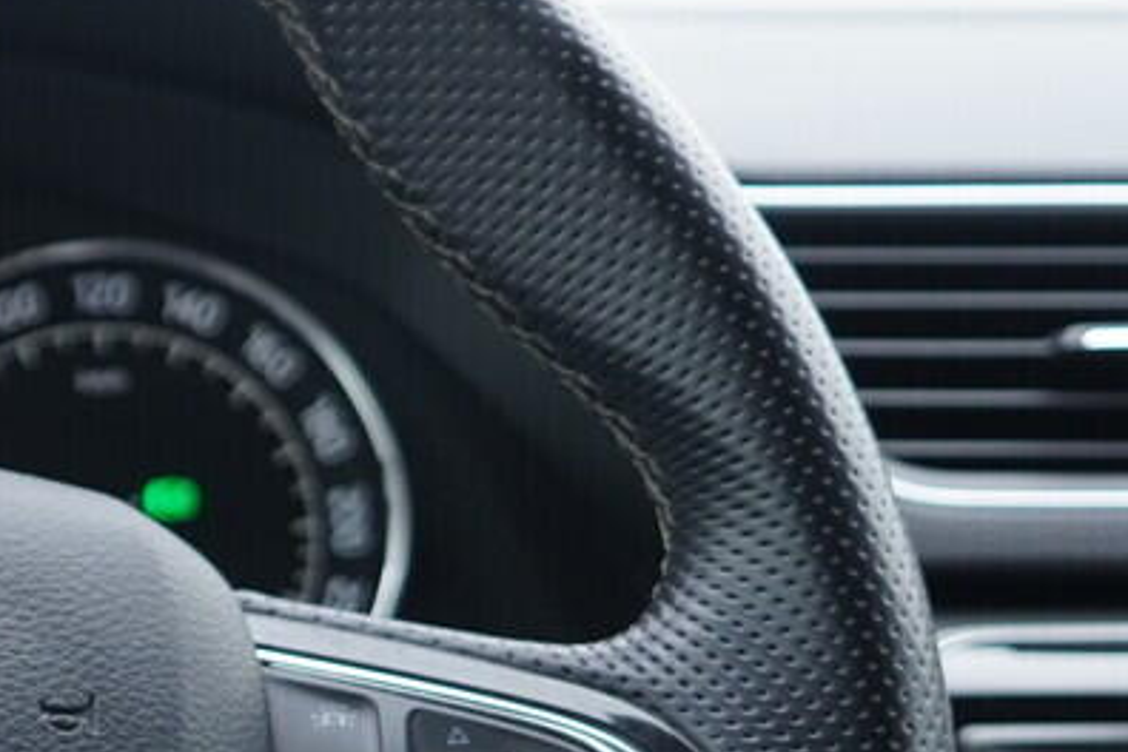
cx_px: -214
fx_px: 4104
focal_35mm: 131
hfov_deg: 15.1
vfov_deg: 10.4
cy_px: 780
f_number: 2.8
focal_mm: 24
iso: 200
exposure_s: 1/40
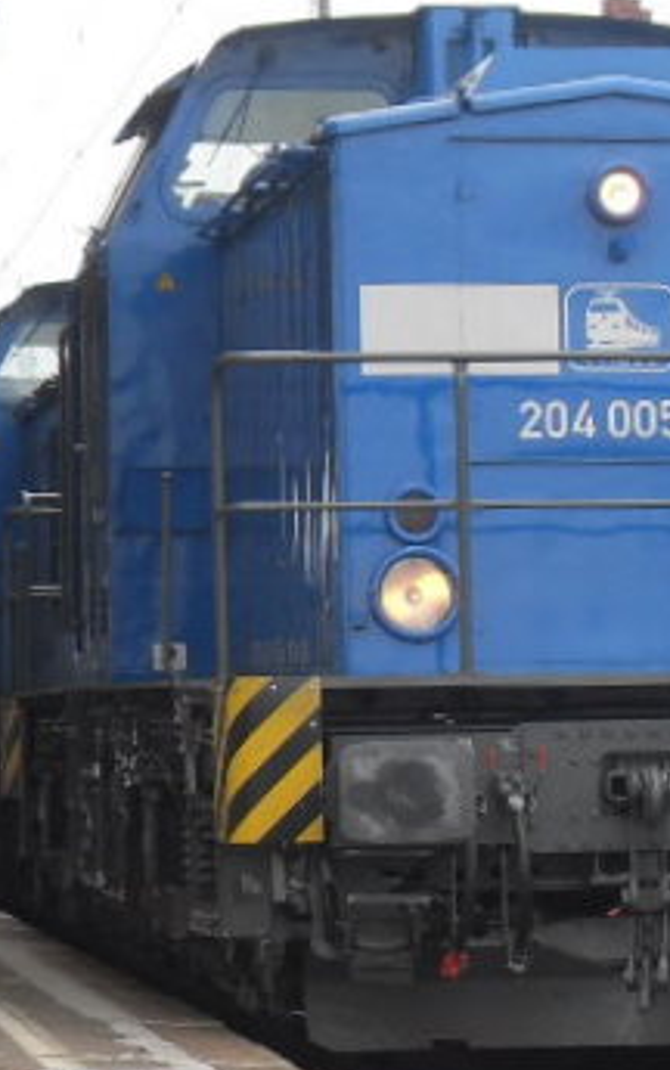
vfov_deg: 9.6
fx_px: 6332
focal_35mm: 217
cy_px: 769
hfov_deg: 6.0
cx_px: 558
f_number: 4
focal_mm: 11.8
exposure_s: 1/125
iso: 100
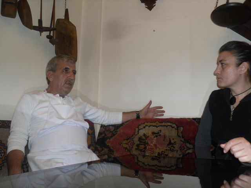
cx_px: 126
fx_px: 247
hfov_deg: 54.0
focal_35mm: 34
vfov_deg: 41.8
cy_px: 94
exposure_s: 1/45
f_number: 2.8
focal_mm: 6
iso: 80
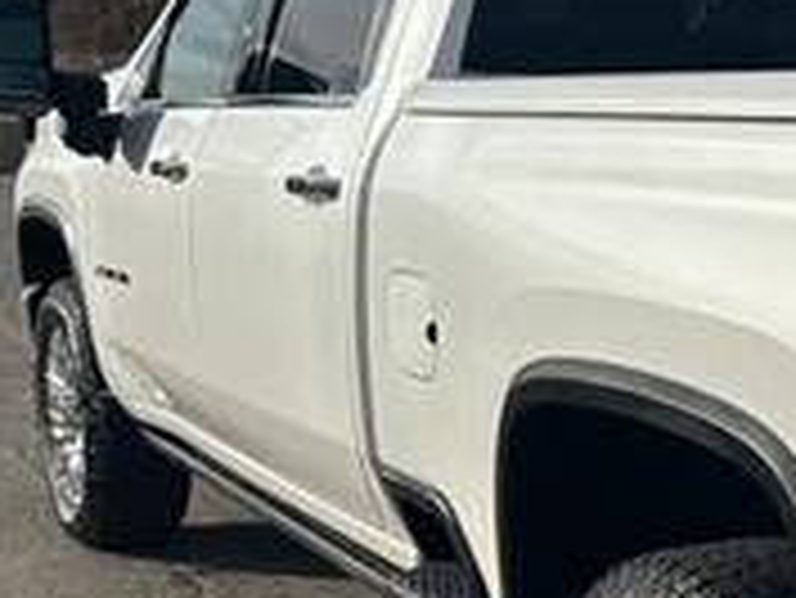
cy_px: 396
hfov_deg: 22.9
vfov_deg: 19.9
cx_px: 1084
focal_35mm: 74
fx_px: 1703
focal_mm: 5.7
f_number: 1.5
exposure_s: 1/8000
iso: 50
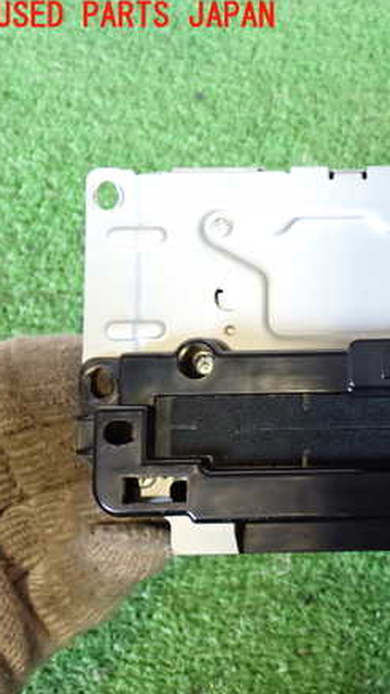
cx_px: 463
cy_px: 355
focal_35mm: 57
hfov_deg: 19.8
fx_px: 1049
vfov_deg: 36.6
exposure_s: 1/40
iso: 500
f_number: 2.7
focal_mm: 6.83
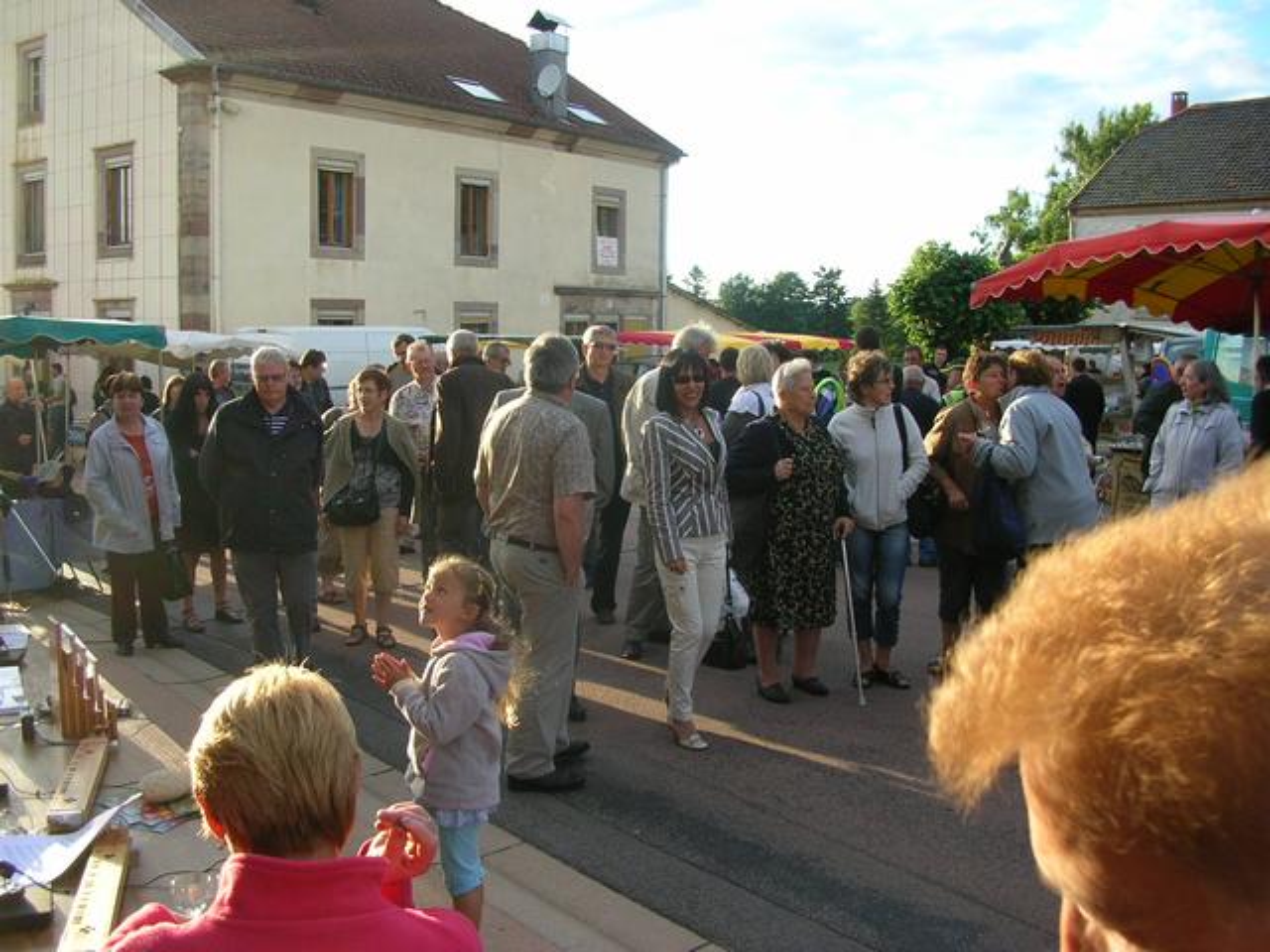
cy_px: 476
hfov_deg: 52.6
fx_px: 1284
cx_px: 635
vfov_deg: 40.7
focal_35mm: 35
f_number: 2.8
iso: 50
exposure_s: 1/175
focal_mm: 5.8
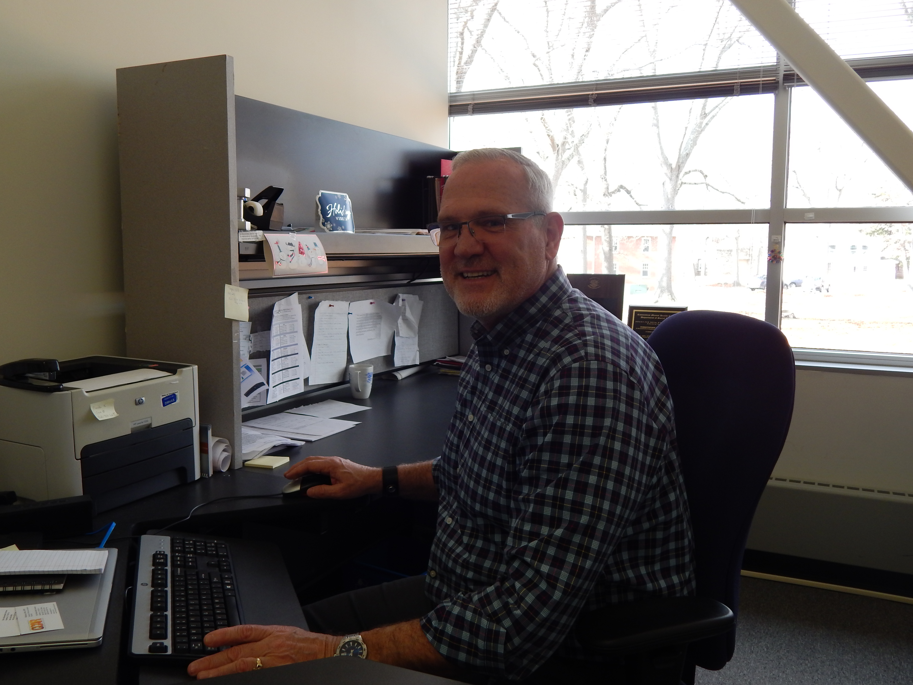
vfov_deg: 45.4
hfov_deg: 58.4
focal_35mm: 31
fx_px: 818
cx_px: 456
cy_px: 342
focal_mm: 5.6
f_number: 3.2
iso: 125
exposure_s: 1/30
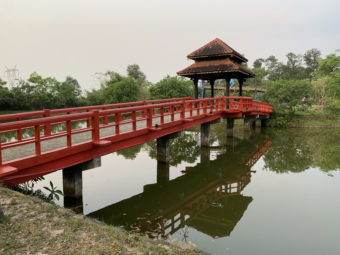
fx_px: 255
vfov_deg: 53.1
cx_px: 170
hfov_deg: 67.3
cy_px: 128
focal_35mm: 26
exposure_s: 1/121
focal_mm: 4.25
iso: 32
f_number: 1.8
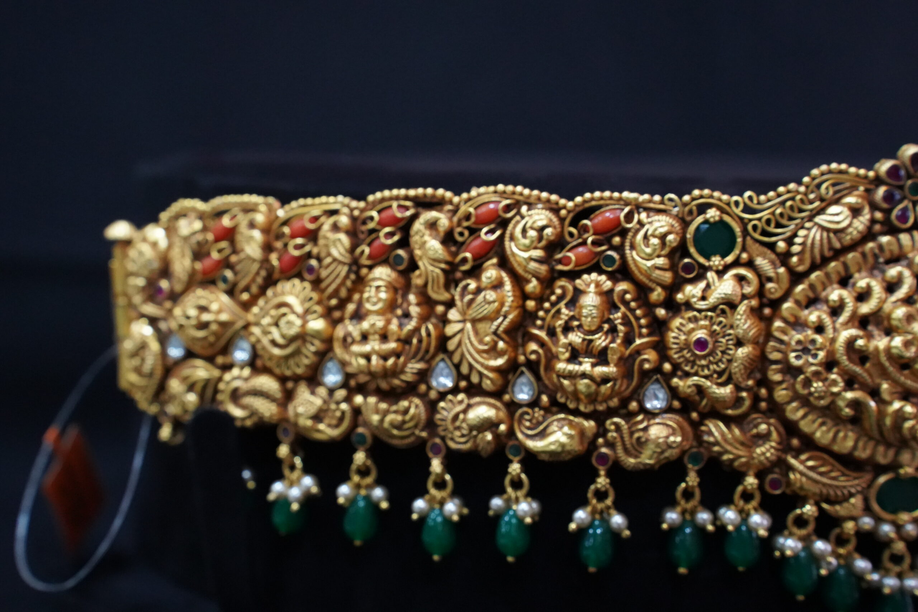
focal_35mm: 70
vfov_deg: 19.5
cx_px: 459
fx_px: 1785
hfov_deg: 28.8
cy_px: 306
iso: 12800
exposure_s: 1/250
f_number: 8
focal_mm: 70
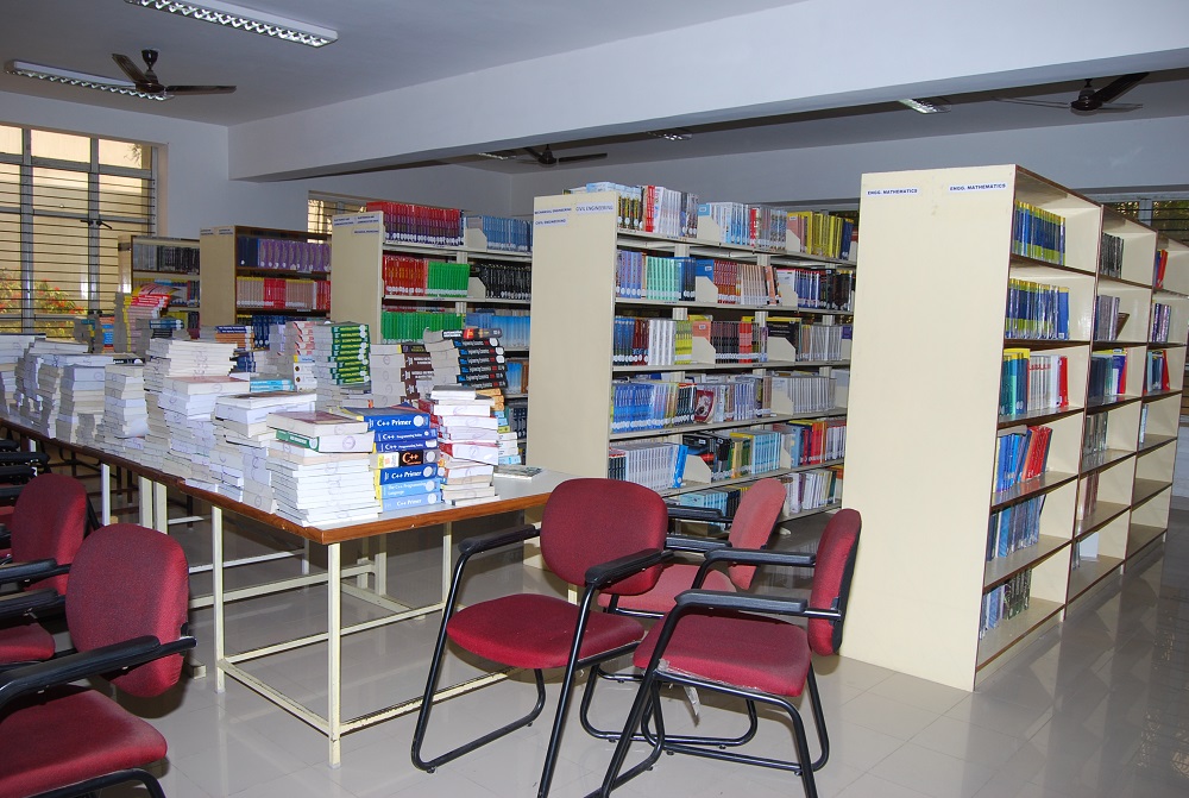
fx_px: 893
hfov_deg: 67.3
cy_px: 399
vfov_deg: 48.1
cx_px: 594
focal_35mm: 27
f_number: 5.6
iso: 200
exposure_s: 1/125
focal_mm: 18
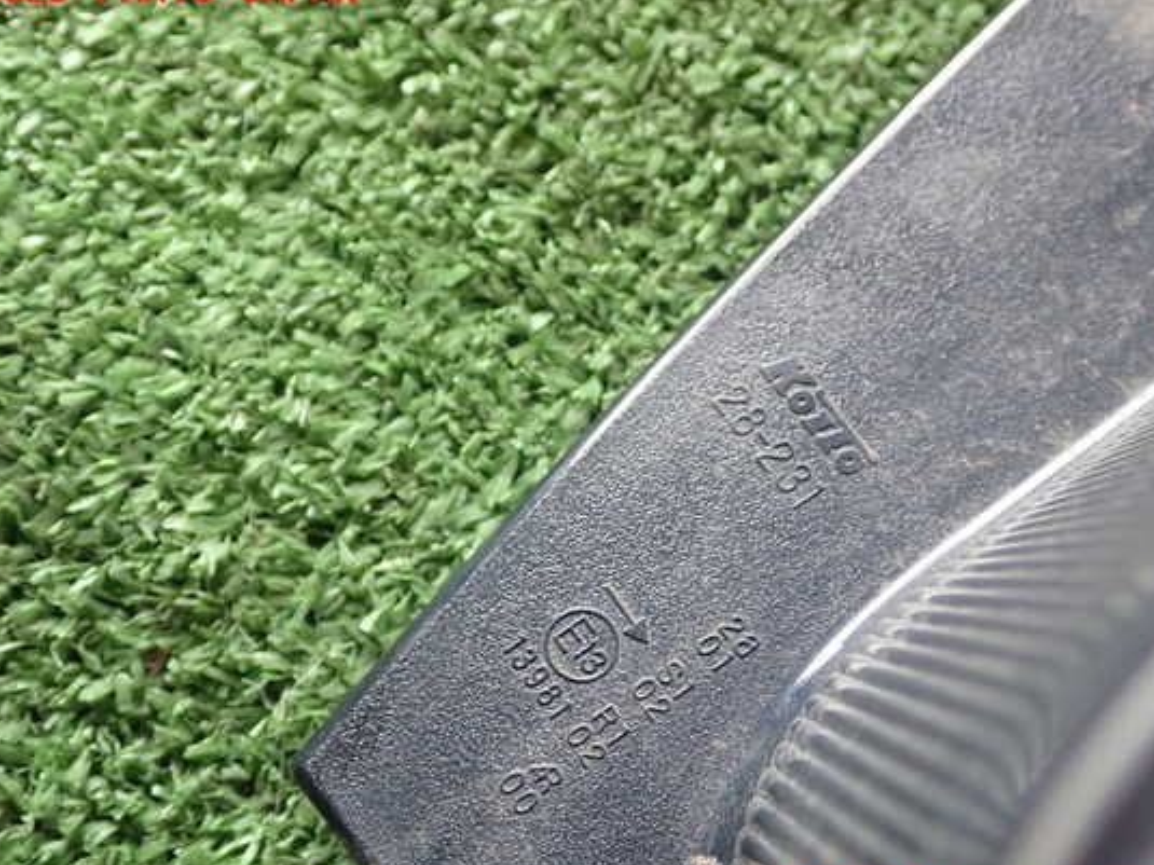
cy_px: 447
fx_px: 1533
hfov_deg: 41.2
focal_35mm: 46
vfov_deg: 31.5
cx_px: 613
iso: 500
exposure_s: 1/40
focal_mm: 7.31
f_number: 2.8
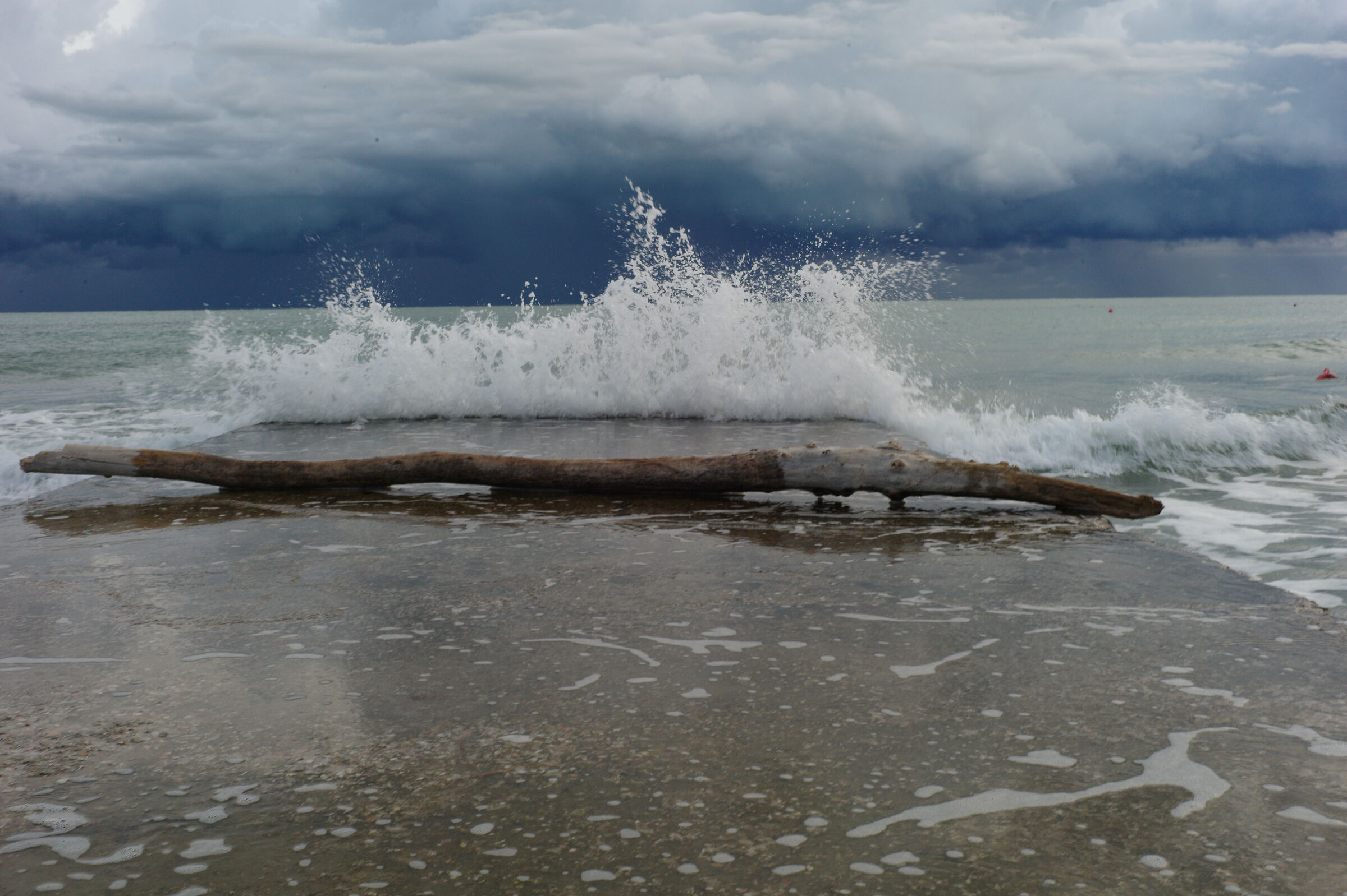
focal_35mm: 35
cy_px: 448
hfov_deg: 54.5
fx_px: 1309
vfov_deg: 37.8
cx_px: 674
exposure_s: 1/60
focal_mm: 35
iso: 400
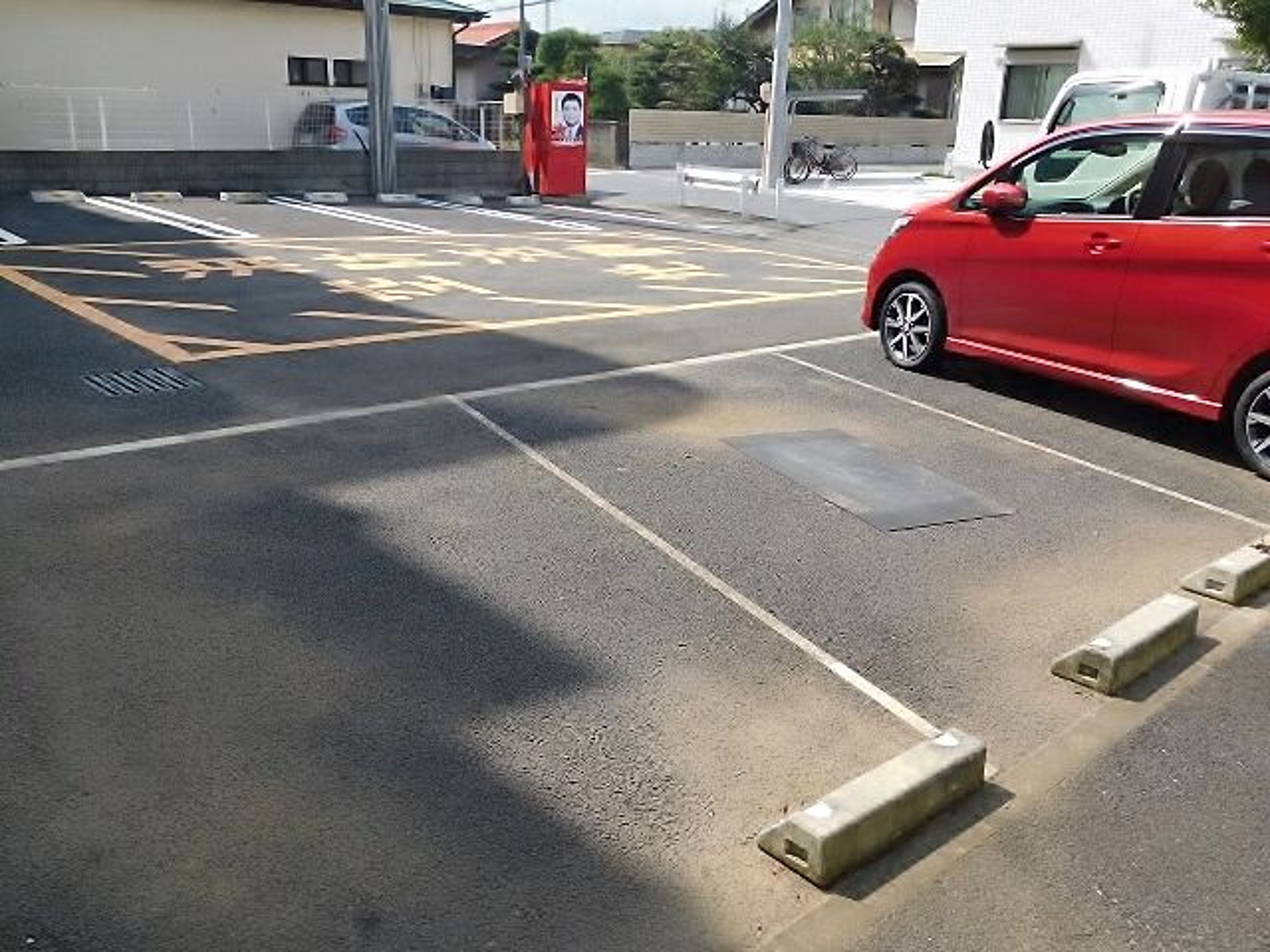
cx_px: 635
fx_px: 1101
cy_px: 476
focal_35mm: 30
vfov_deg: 46.8
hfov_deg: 60.0
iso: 125
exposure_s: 1/800
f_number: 3.2
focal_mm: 5.3
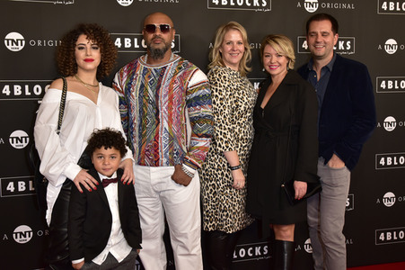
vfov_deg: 37.8
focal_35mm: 35
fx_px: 393
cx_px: 202
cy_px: 135
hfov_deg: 54.5
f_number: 8
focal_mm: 35
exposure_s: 1/250
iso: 2000
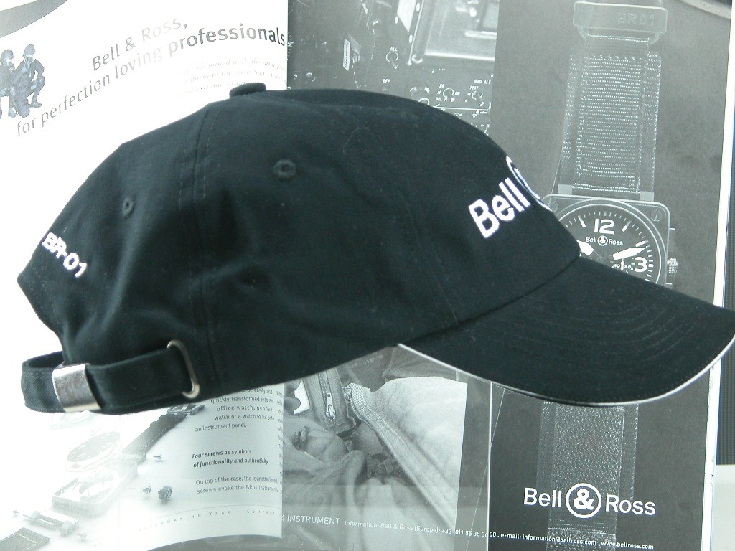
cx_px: 368
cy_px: 276
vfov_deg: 11.9
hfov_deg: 15.8
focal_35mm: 125
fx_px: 2654
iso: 100
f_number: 3.8
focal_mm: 31.9
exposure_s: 1/12.9
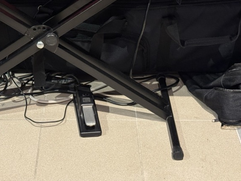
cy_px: 42
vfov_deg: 17.5
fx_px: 585
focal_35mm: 84
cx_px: 72
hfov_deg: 23.1
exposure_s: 1/40
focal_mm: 6.76
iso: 500
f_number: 1.78
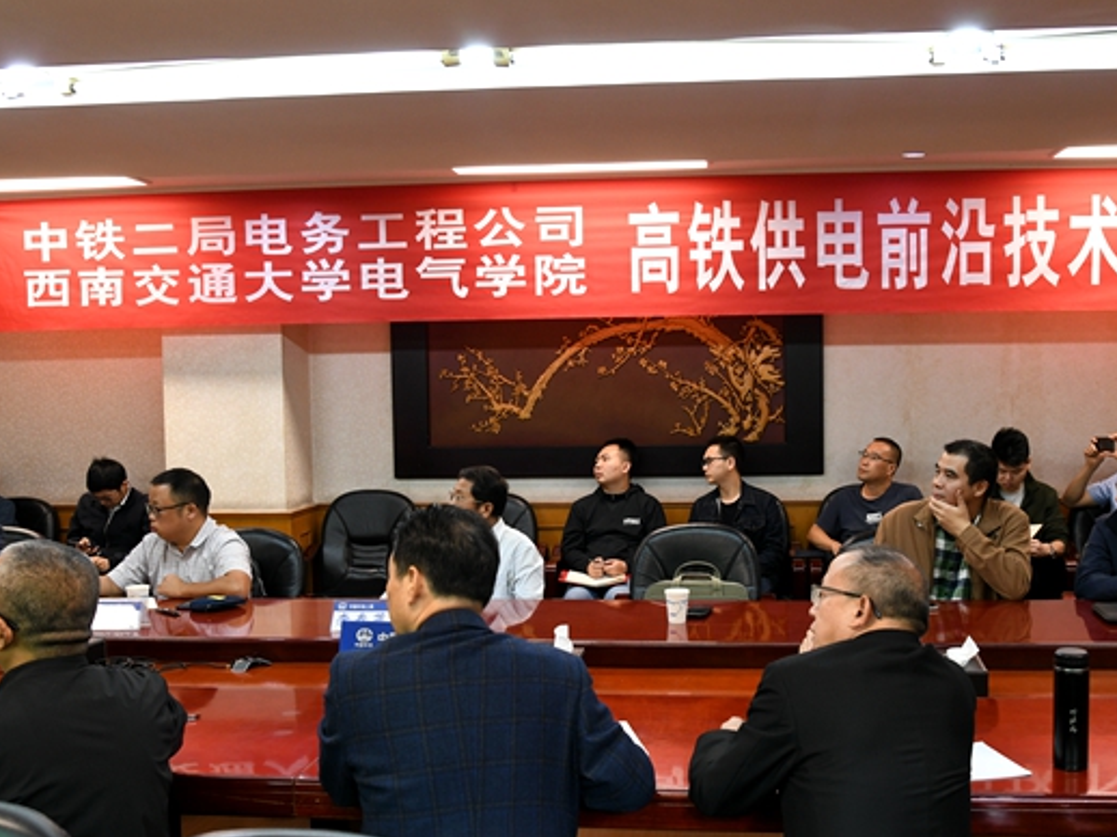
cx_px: 632
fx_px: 1258
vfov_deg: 36.8
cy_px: 461
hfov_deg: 47.8
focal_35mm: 39
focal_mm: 30
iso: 1600
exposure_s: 1/40
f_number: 7.1
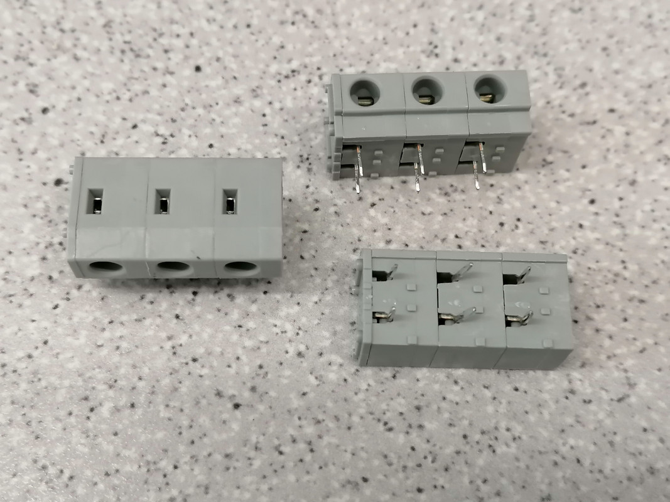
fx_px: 929
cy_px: 251
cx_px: 335
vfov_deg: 30.3
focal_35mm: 48
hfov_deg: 39.7
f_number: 1.8
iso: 200
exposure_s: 1/33.3
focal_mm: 4.75
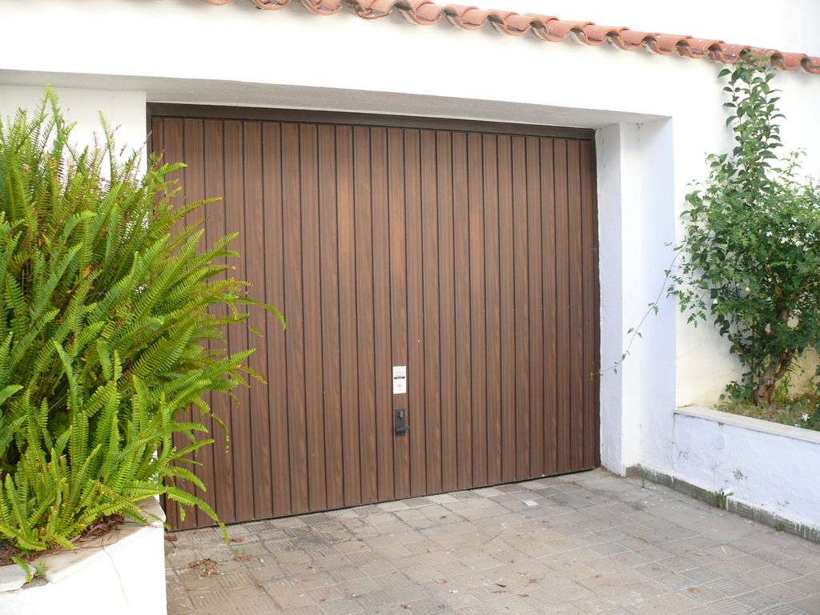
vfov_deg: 40.7
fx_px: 829
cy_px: 308
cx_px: 410
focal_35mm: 35
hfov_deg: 52.6
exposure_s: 1/125
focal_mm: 7.4
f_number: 2.8
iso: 100
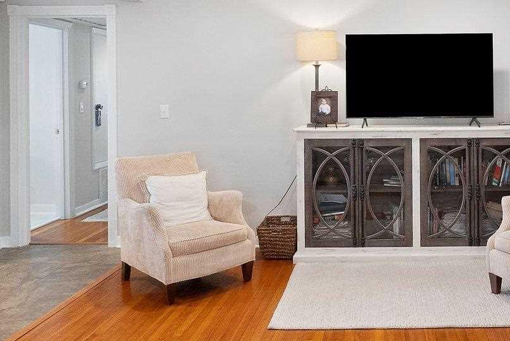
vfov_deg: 34.5
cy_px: 98
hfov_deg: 48.7
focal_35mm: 38
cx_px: 384
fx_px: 538
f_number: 9
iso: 400
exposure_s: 1/1.67
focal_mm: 10
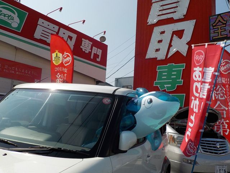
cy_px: 86
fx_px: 199
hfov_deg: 60.0
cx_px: 115
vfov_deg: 46.8
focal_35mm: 30
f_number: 6.6
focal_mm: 4.1
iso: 125
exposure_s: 1/500
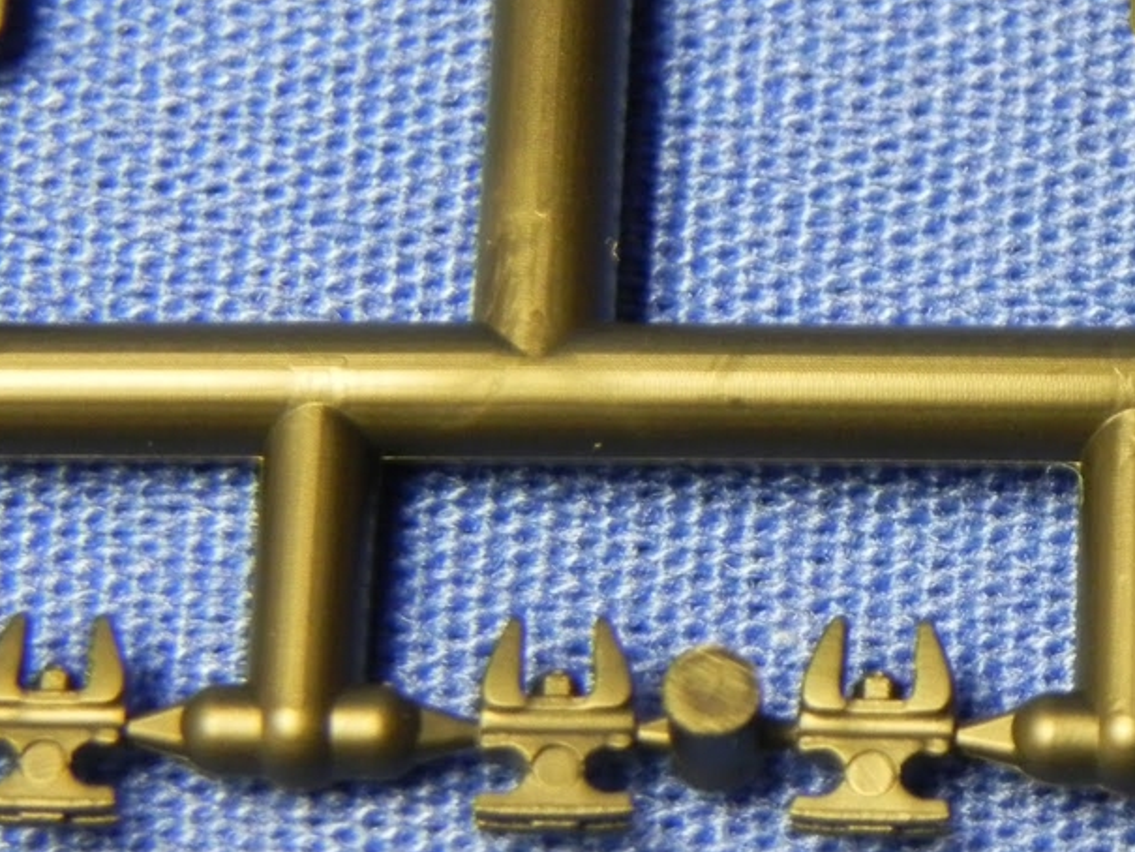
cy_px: 571
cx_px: 1176
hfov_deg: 9.8
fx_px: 6592
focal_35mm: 201
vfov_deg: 7.4
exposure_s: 1/7.4
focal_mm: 16.9
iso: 400
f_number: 4
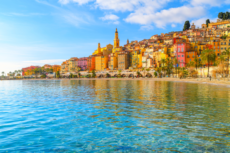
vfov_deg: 36.9
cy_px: 76
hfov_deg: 53.1
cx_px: 115
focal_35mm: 36
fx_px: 230
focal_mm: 36
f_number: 10
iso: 72
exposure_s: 1/200
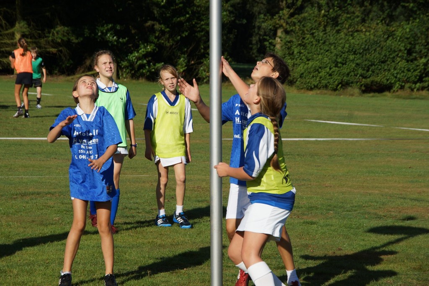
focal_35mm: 165
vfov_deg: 8.3
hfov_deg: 12.5
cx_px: 214
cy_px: 143
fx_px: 1966
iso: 100
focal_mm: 110
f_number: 10
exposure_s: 1/320
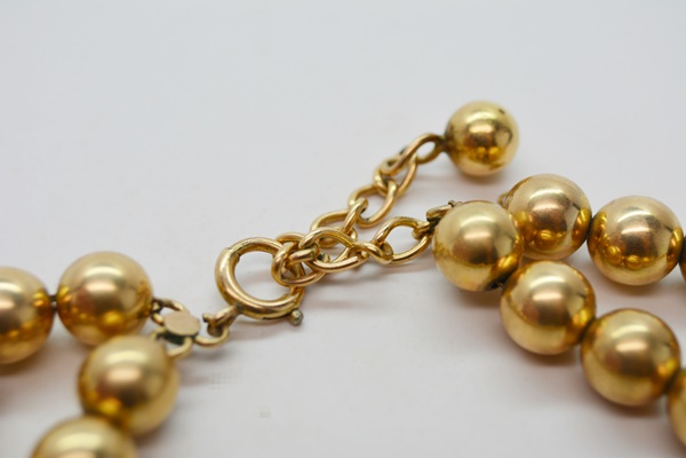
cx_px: 343
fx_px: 915
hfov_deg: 41.1
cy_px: 229
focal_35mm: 48
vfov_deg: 28.1
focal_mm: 32
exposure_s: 1/125
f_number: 5.6
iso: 200
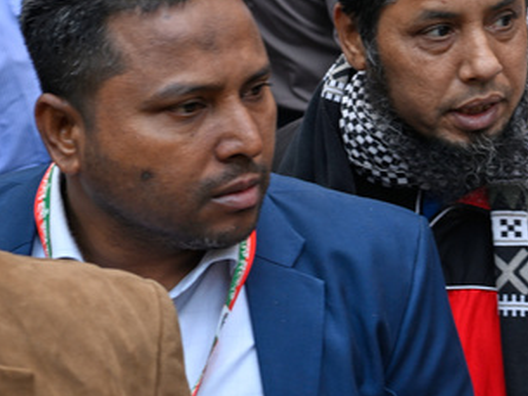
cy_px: 1
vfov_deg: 12.9
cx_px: 649
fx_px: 1724
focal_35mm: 113
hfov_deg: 16.6
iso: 125
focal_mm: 35
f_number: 5
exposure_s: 1/40
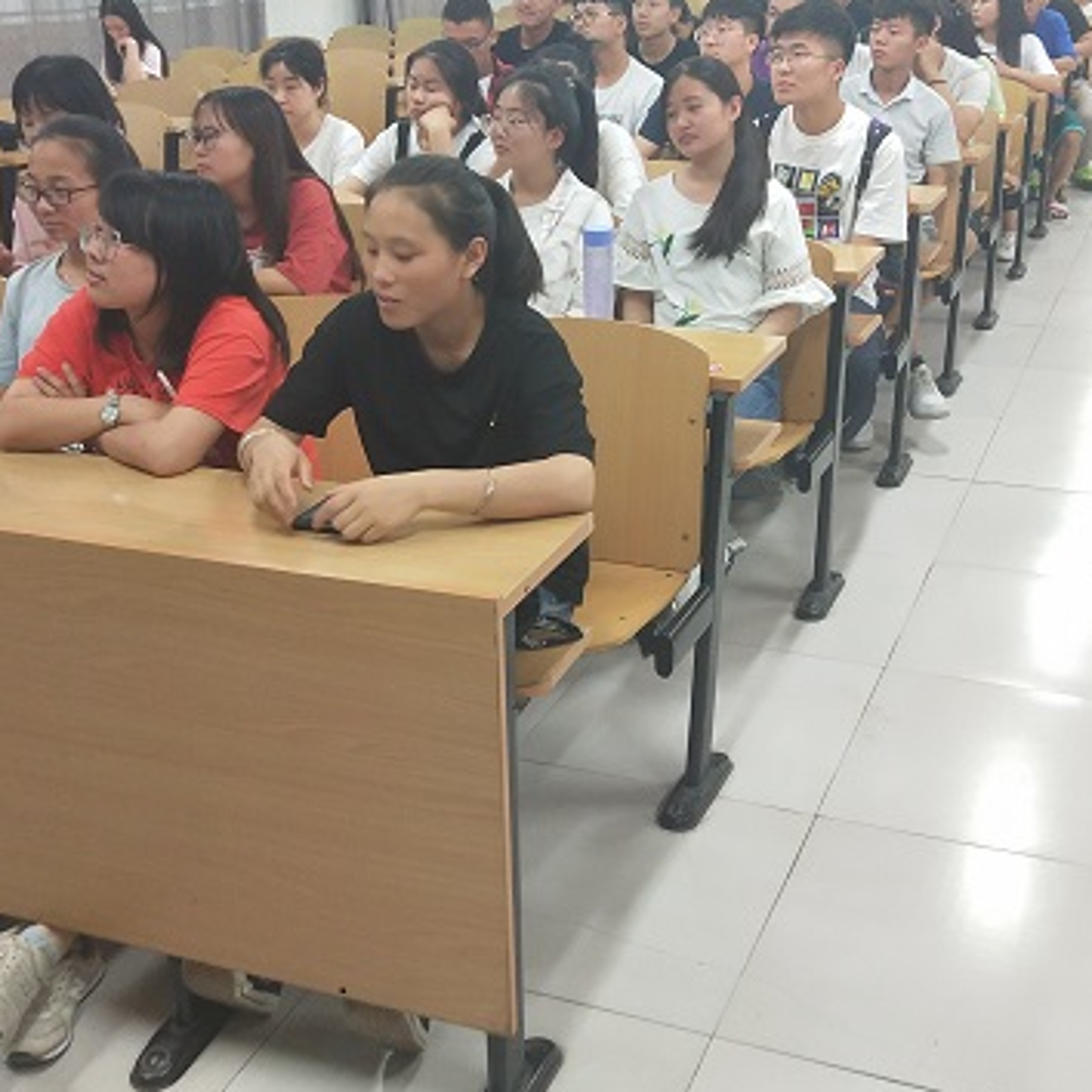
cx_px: 642
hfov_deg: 35.3
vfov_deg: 35.2
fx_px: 1713
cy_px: 413
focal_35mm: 48
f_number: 1.8
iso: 208
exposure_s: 1/50
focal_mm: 3.95
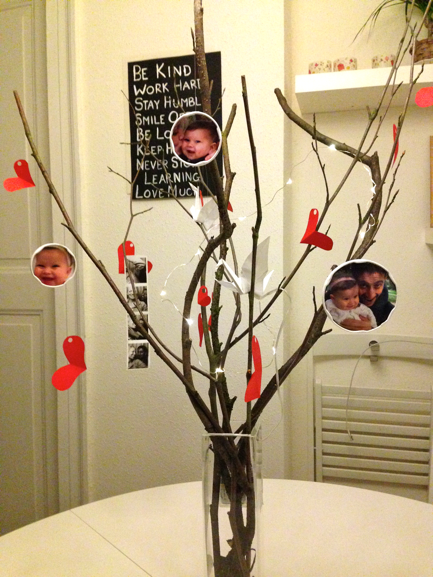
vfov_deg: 55.4
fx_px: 550
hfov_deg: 42.9
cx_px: 216
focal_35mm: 33
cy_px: 288
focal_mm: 4.12
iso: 500
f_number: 2.4
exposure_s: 1/17
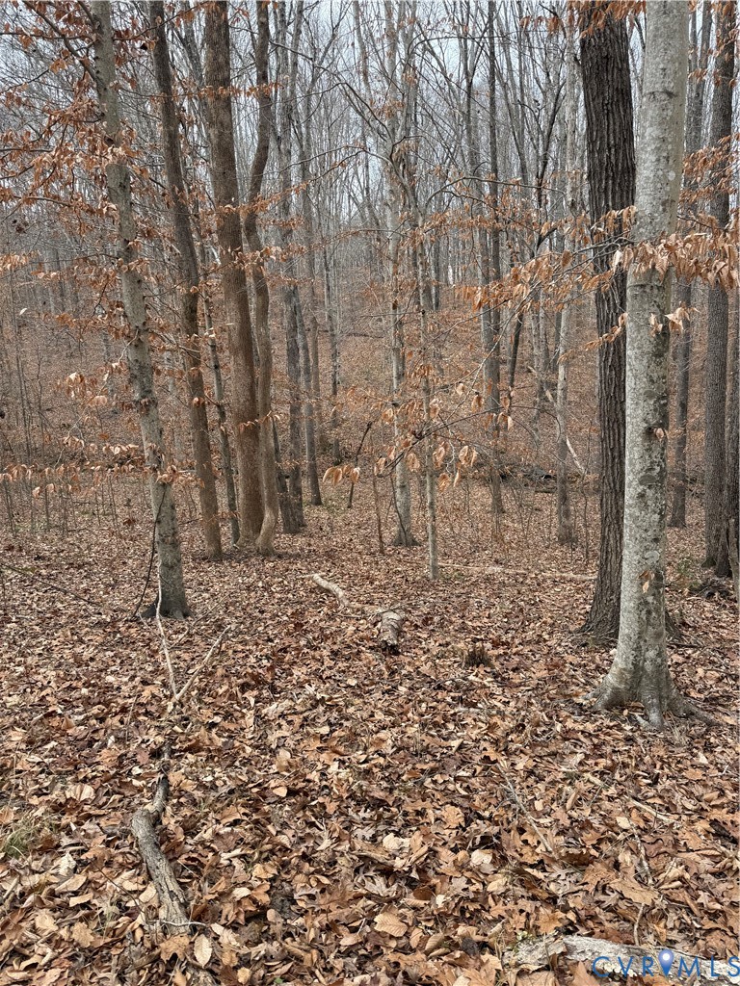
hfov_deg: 56.8
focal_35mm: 24
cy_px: 493
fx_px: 684
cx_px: 370
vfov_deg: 71.6
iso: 80
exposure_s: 1/622
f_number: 1.78
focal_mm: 6.76
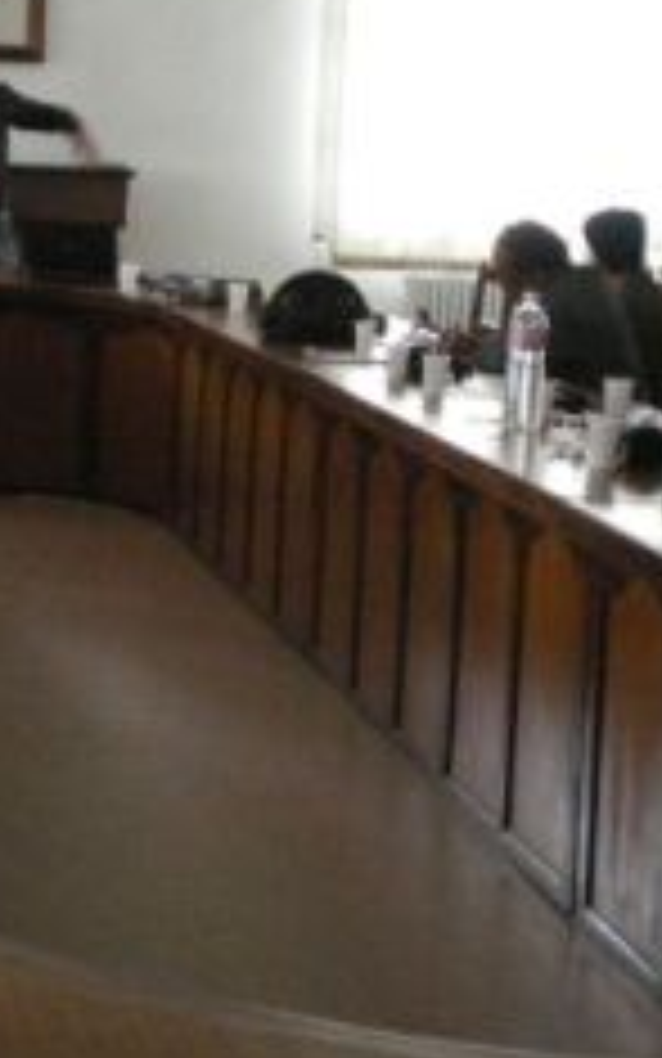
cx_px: 194
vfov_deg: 20.0
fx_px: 3000
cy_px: 455
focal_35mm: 104
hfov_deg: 12.6
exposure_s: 1/25
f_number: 3.7
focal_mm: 8.4
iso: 800
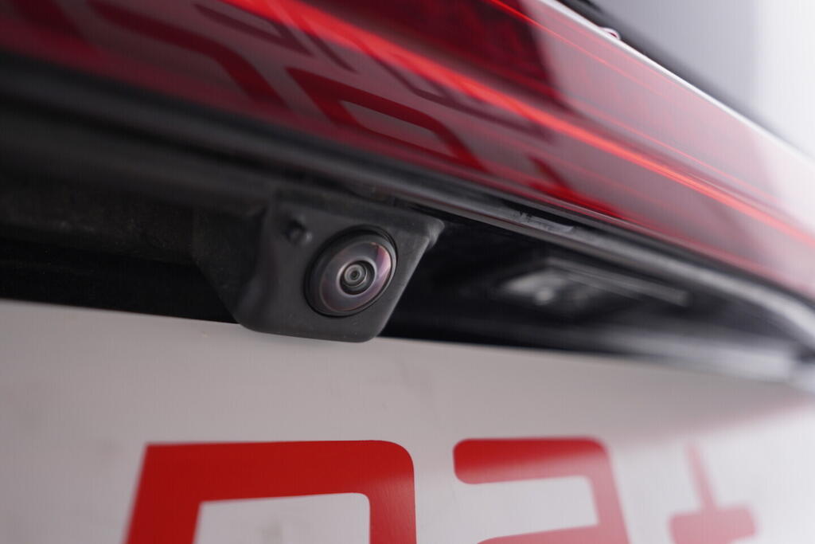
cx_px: 408
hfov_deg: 53.1
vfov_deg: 36.9
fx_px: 815
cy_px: 272
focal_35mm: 36
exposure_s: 1/40
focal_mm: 24
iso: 250
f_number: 2.8
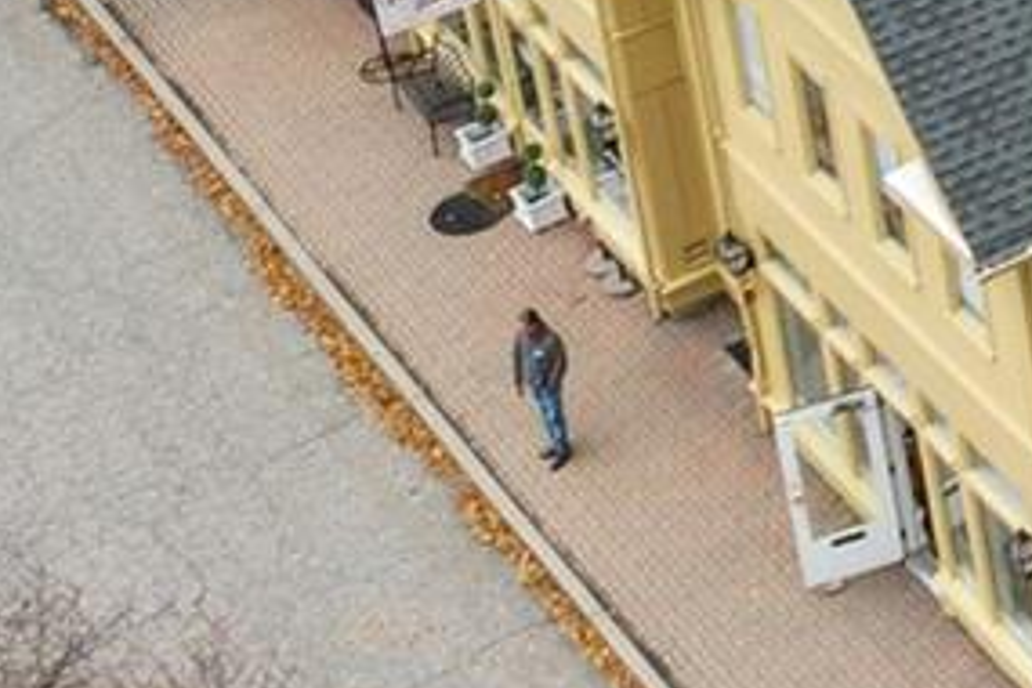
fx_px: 4529
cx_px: 2470
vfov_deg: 8.2
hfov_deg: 11.0
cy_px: -769
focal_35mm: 158
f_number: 2.8
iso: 200
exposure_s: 1/320
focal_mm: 8.38
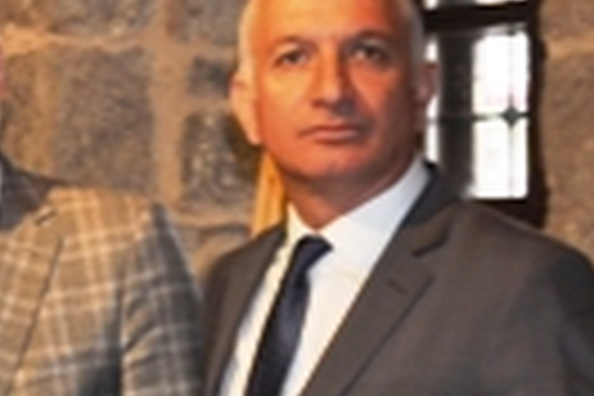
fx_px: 2475
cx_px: -340
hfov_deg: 12.9
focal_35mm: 150
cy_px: 374
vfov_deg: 9.1
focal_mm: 22
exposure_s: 1/60
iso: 400
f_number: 3.8
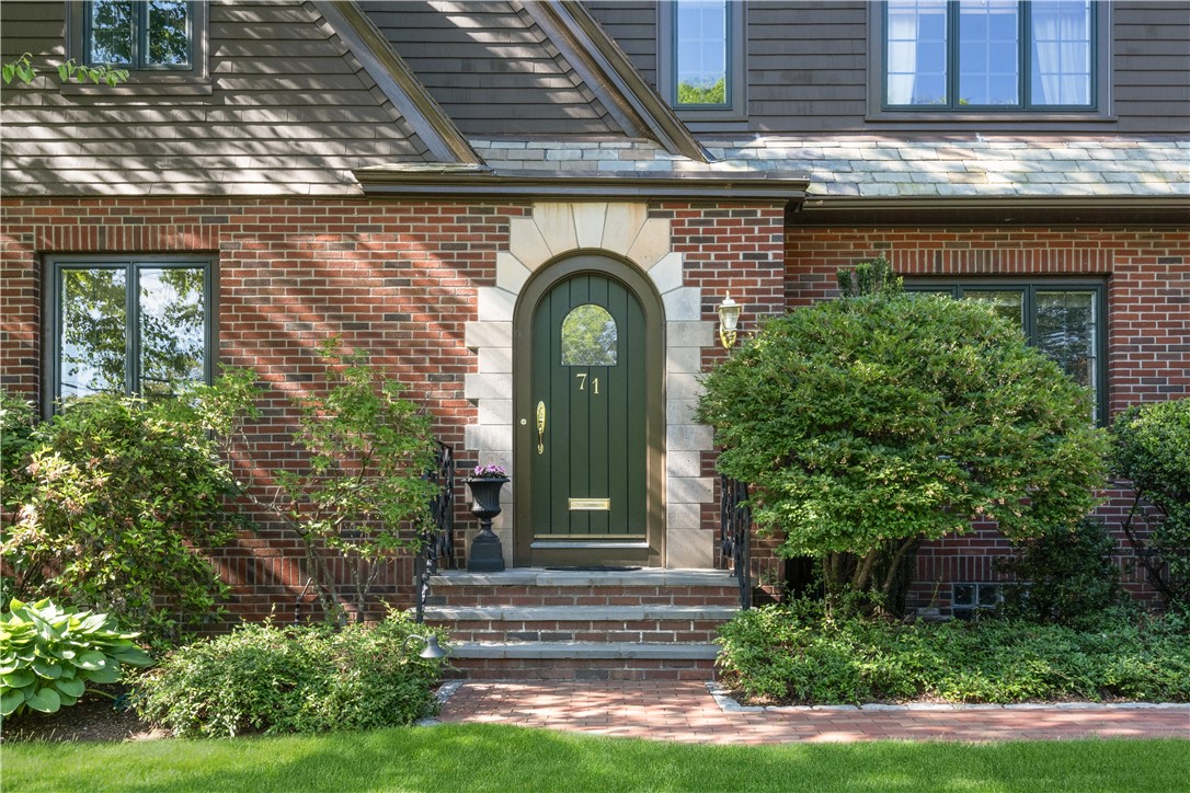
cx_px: 595
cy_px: 396
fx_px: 992
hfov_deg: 61.9
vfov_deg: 43.6
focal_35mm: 30
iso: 640
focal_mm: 20
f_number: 14
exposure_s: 1/50
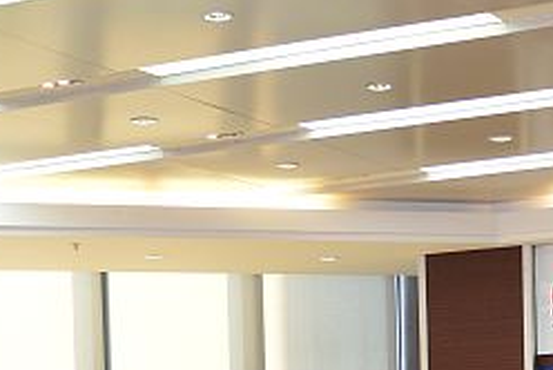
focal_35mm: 116
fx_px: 1784
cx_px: 341
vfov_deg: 11.1
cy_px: 656
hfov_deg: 17.6
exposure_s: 1/200
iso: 1000
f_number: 2.8
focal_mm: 24
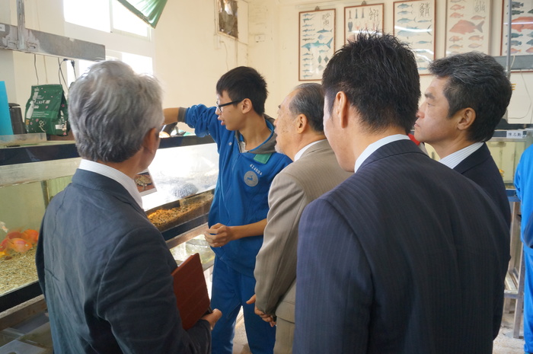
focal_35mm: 27
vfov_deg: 47.8
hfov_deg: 67.4
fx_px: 399
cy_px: 177
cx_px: 266
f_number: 6.3
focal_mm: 18
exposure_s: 1/60
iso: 800
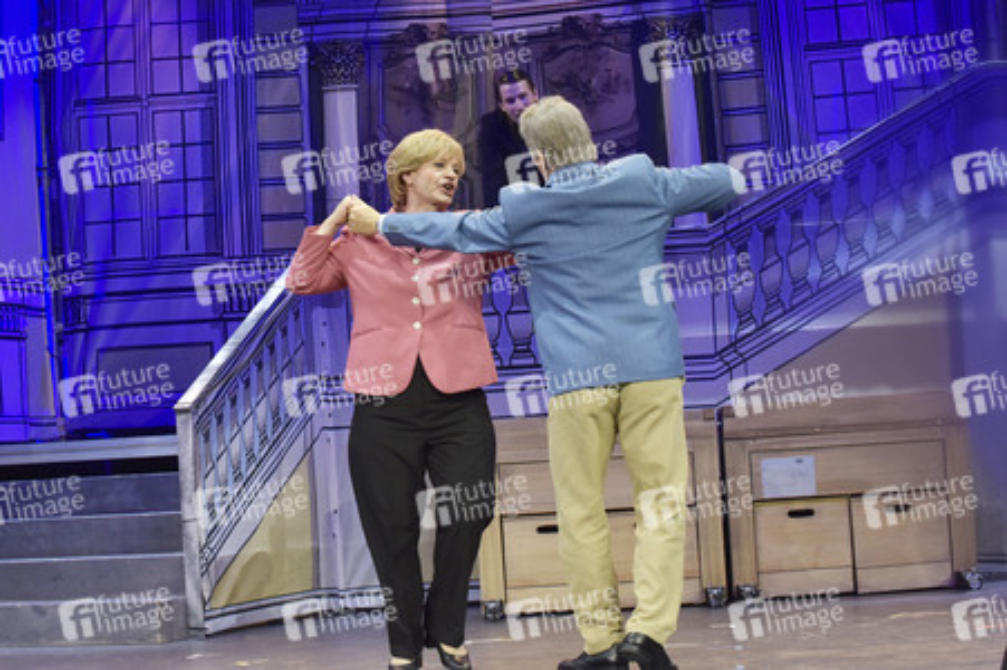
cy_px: 335
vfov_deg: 17.0
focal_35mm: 80
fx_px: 2236
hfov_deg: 25.4
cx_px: 504
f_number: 5.6
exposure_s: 1/160
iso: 1600
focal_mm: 80
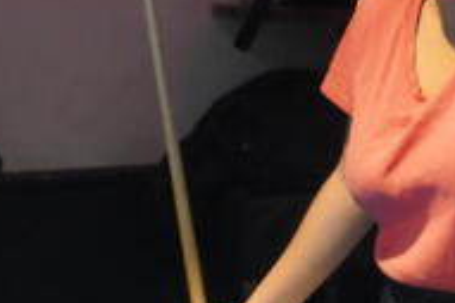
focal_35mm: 196
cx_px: 407
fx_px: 2475
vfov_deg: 7.0
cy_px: 25
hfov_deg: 10.4
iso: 6400
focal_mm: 50
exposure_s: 1/80
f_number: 5.6
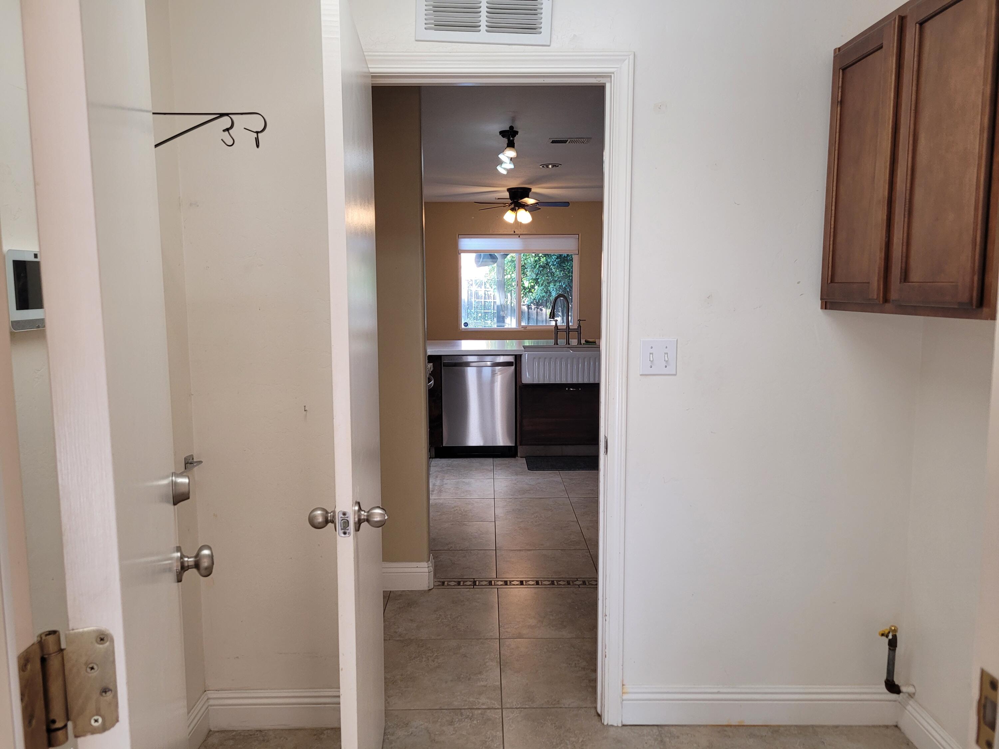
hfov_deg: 67.3
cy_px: 374
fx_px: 750
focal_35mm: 26
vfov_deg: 53.1
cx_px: 500
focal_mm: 5.4
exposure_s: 1/120
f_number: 1.8
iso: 125
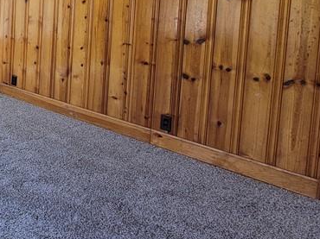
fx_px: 333
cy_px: 17
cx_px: -72
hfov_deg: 37.5
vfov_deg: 36.7
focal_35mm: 36
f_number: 2.2
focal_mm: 2.2
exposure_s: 1/60
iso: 64
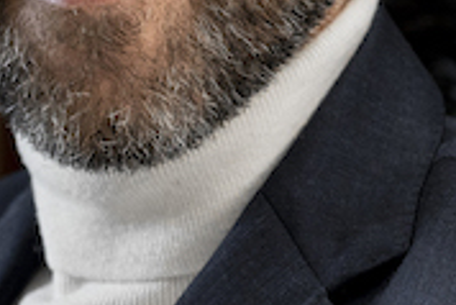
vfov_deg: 3.8
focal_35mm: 359
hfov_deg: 5.6
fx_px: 4551
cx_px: -359
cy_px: 254
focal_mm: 50
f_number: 2.8
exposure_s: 1/160
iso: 500
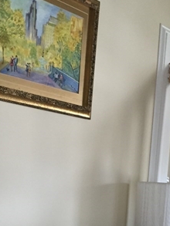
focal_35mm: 76
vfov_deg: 24.0
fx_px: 497
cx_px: 138
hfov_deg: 19.2
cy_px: 248
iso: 125
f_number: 2.2
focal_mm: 4.15
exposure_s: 1/30
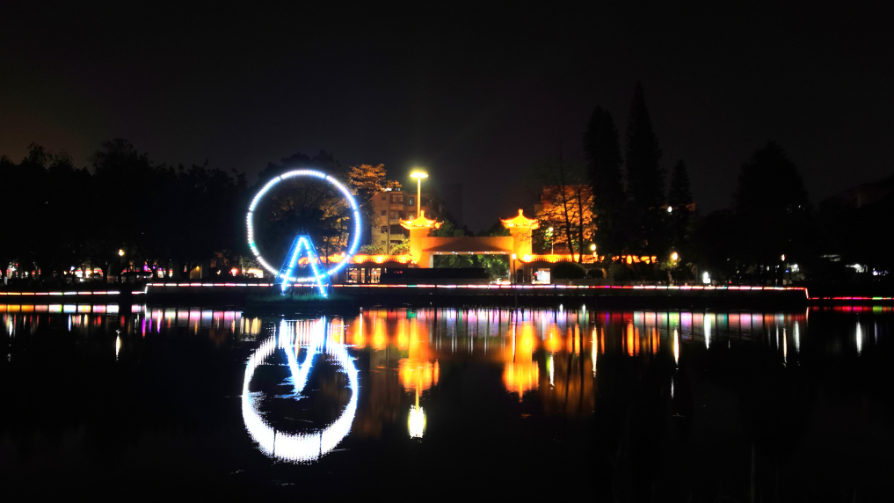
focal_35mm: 34
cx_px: 449
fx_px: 806
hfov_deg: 58.0
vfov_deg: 34.6
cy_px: 247
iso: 64
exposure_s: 18.6
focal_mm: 3.81
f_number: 2.2
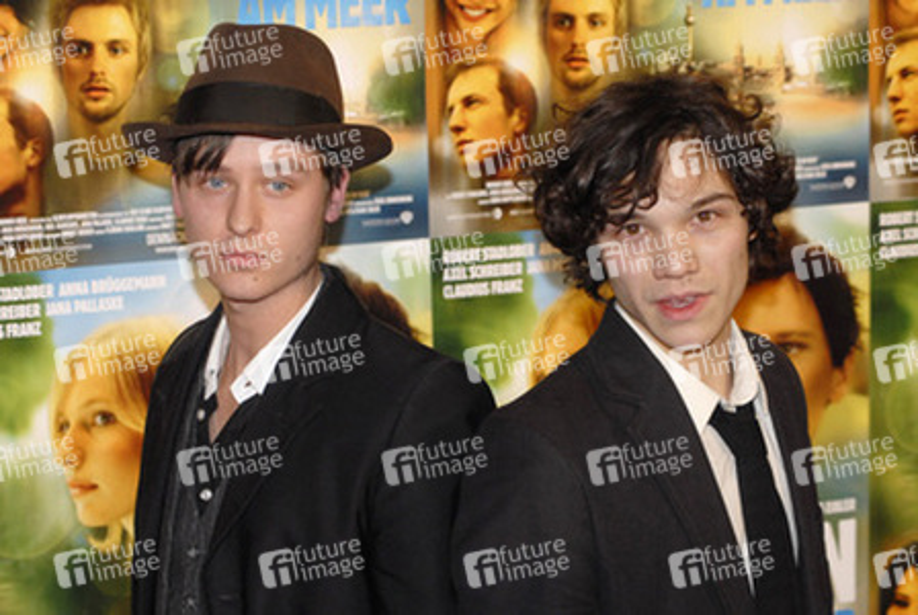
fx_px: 2681
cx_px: 459
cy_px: 308
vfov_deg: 13.1
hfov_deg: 19.4
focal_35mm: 105
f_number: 5.6
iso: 500
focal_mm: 70
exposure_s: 1/125
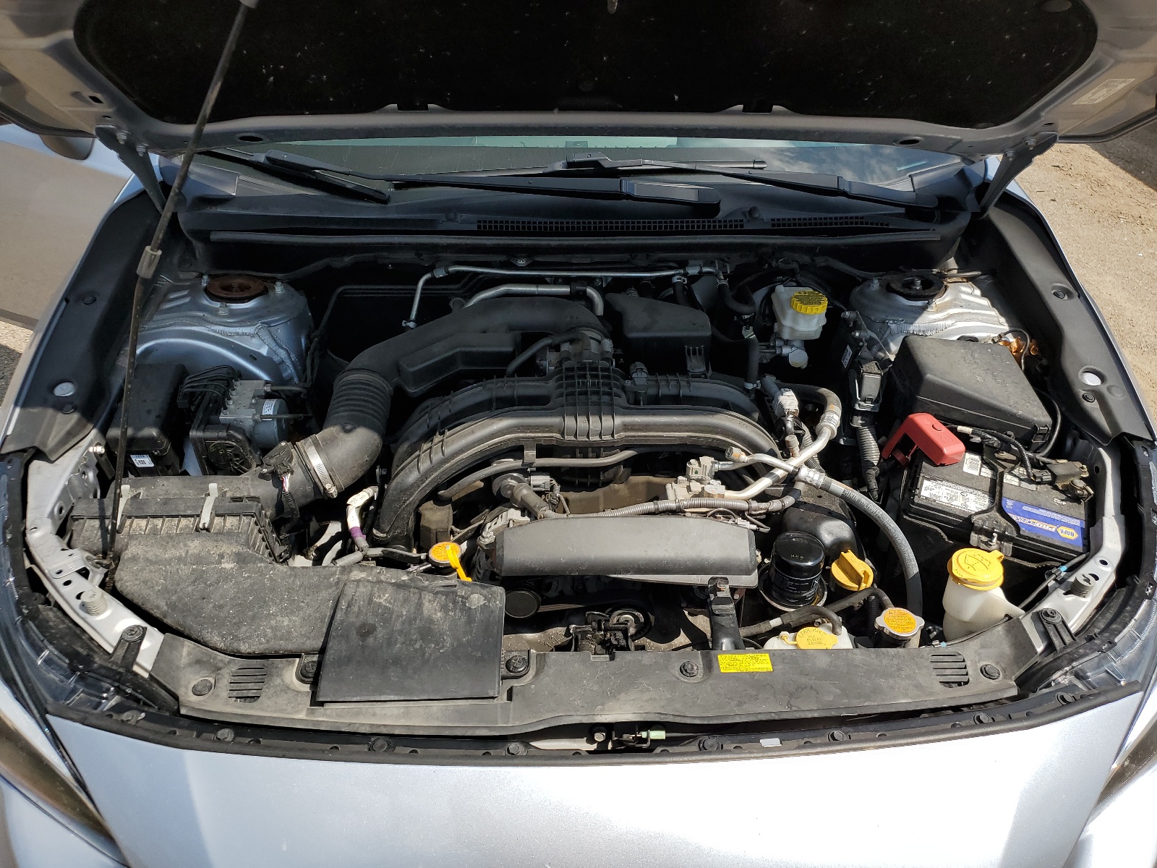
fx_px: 869
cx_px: 578
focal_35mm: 26
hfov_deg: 67.3
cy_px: 434
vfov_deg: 53.1
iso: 50
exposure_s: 1/3333
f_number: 1.5
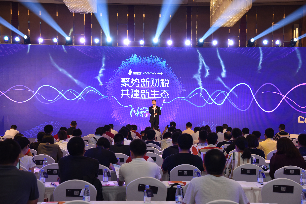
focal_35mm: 55
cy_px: 102
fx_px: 468
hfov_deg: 36.2
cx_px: 153
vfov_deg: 24.6
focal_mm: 55
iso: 1000
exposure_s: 1/60
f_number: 5.6
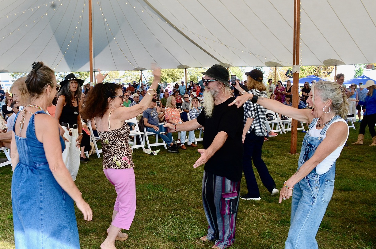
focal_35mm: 33
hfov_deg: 56.8
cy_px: 117
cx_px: 147
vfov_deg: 39.8
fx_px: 344
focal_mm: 18
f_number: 10
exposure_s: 1/100
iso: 400
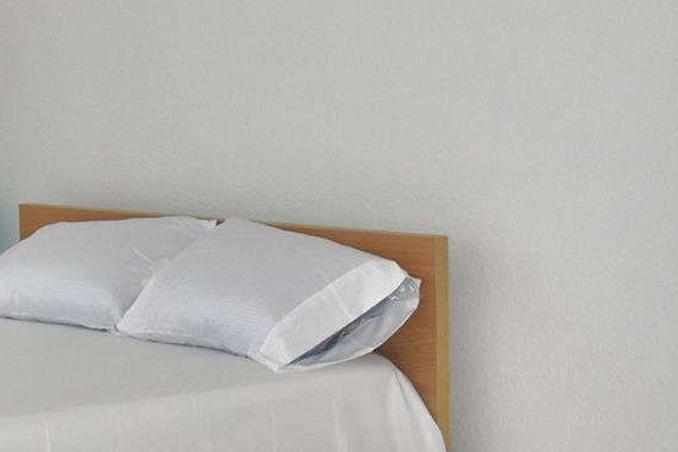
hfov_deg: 18.2
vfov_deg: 13.3
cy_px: 187
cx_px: -258
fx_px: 1940
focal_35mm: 103
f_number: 5.6
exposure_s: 1/125
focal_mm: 24
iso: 800
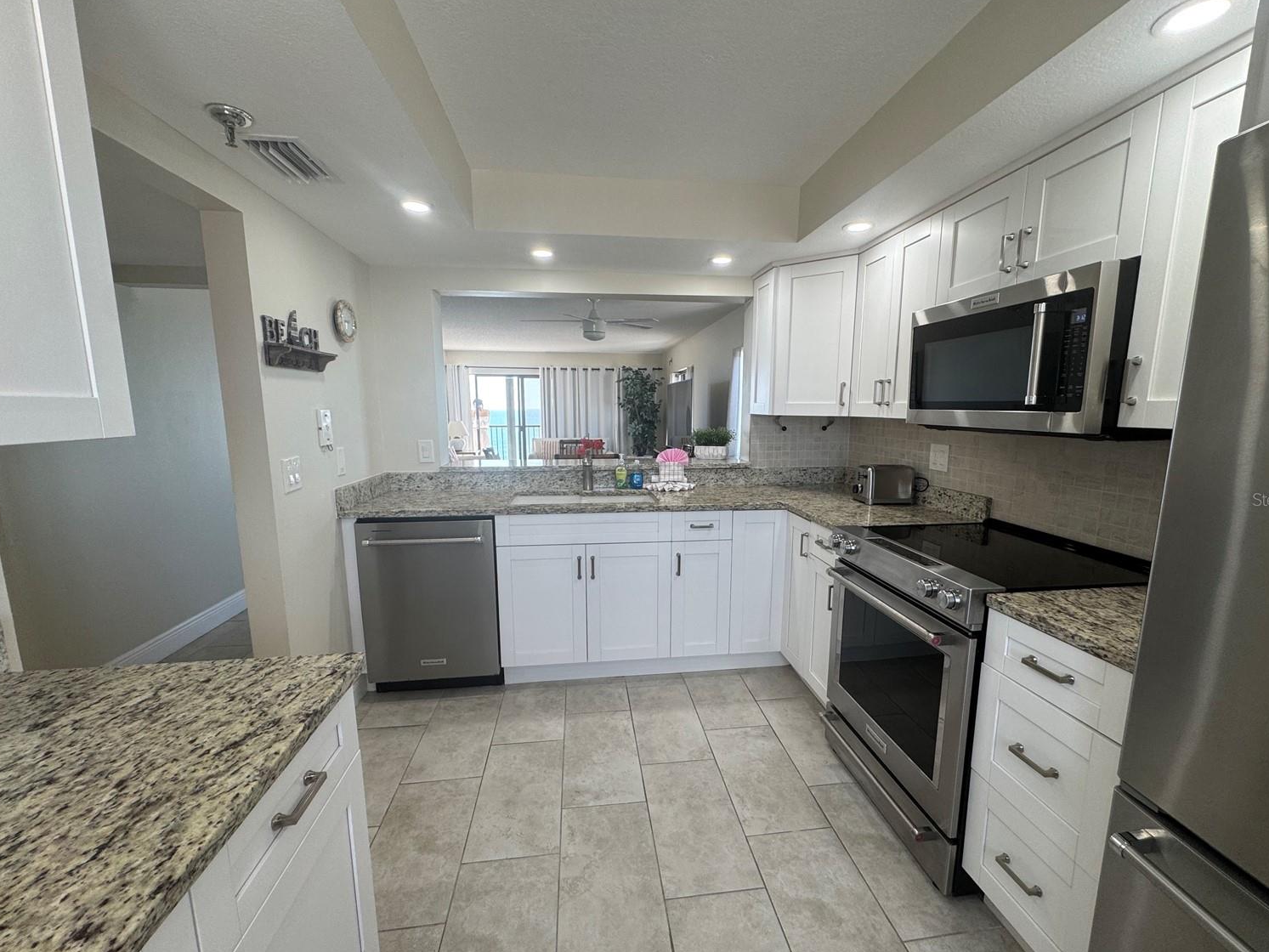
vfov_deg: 81.7
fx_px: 550
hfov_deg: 98.1
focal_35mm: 15
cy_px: 499
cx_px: 653
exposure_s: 1/120
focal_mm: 2.22
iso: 80
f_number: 2.2
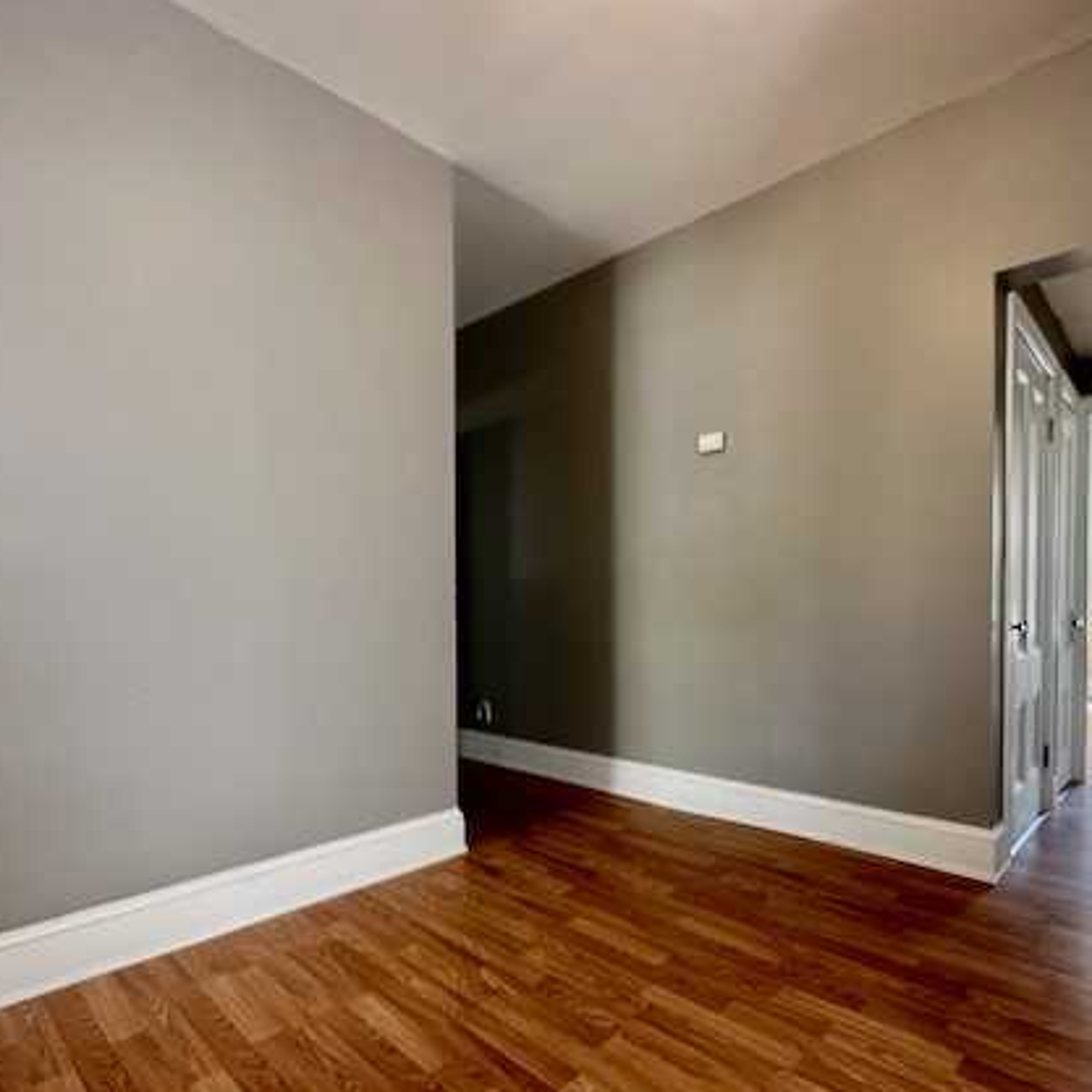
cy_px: 621
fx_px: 678
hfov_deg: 76.9
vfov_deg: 77.3
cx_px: 652
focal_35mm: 19
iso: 200
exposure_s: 1/60
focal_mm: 2.22
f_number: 2.2
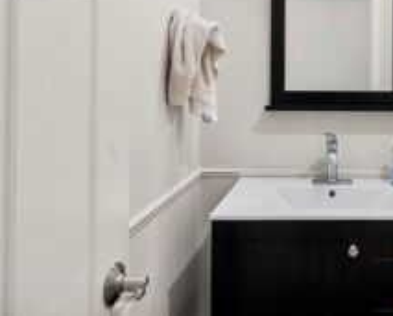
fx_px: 431
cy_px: 71
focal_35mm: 37
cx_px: 336
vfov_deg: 38.9
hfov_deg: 45.5
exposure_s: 1/60
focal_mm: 21
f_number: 7.1
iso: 320
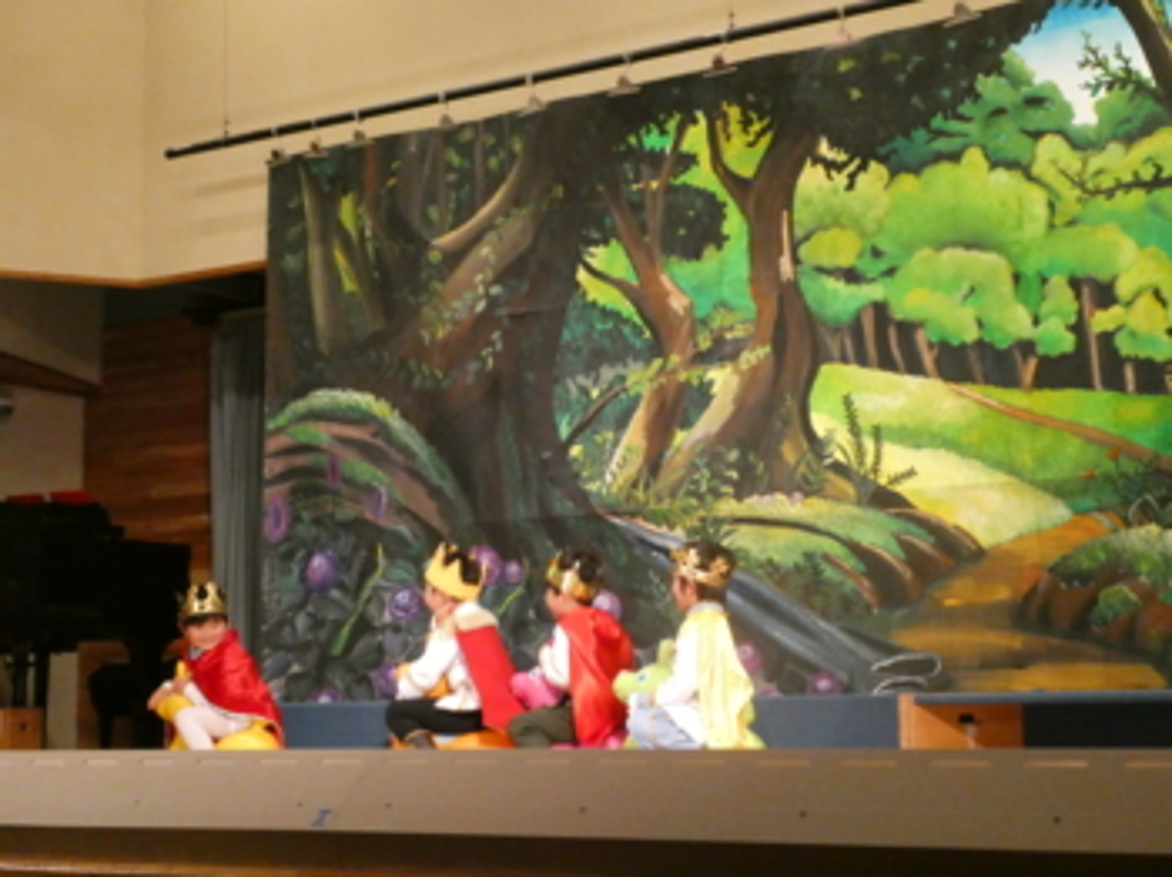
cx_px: 586
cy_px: 438
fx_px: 1929
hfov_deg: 33.8
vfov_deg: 25.6
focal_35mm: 57
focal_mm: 10.3
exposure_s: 1/80
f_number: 4.2
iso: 1250
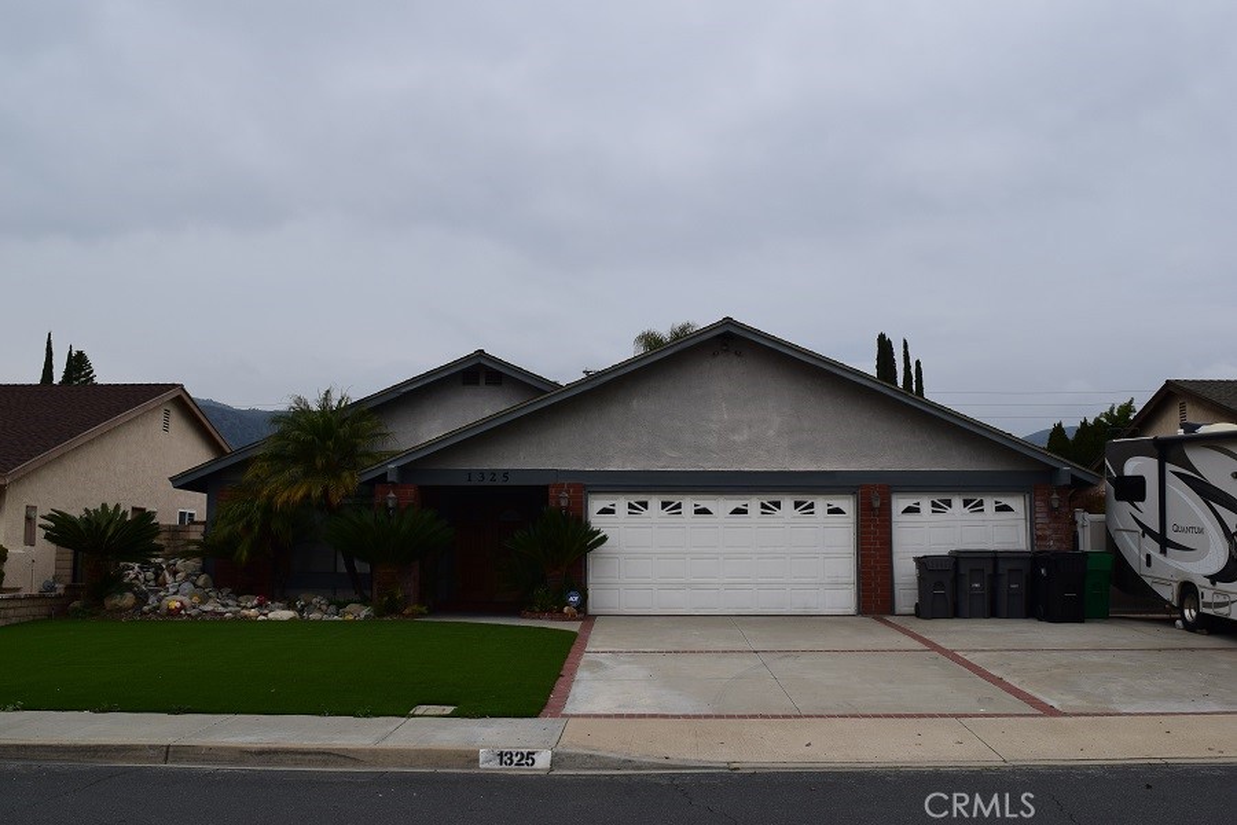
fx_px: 1185
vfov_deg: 38.4
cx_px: 618
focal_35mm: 34
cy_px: 412
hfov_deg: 55.1
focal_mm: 23
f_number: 10
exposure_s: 1/200
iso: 400
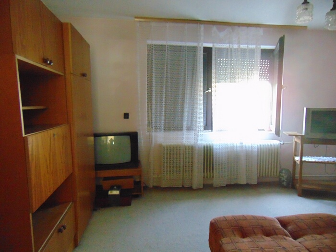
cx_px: 168
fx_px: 243
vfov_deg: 54.9
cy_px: 126
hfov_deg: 69.4
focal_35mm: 25
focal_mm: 4.5
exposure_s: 1/40
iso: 800
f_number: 3
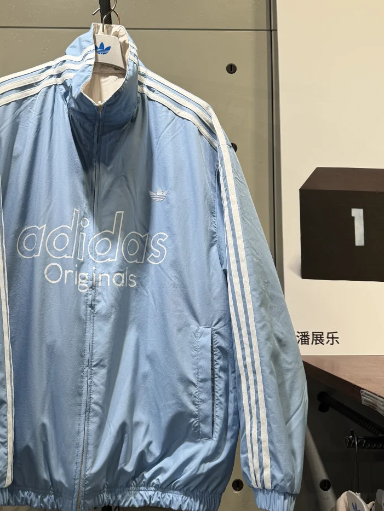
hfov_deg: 38.1
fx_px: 547
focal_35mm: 37
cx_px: 118
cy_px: 244
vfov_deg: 50.1
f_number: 1.78
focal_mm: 6.86
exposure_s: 1/106
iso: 50
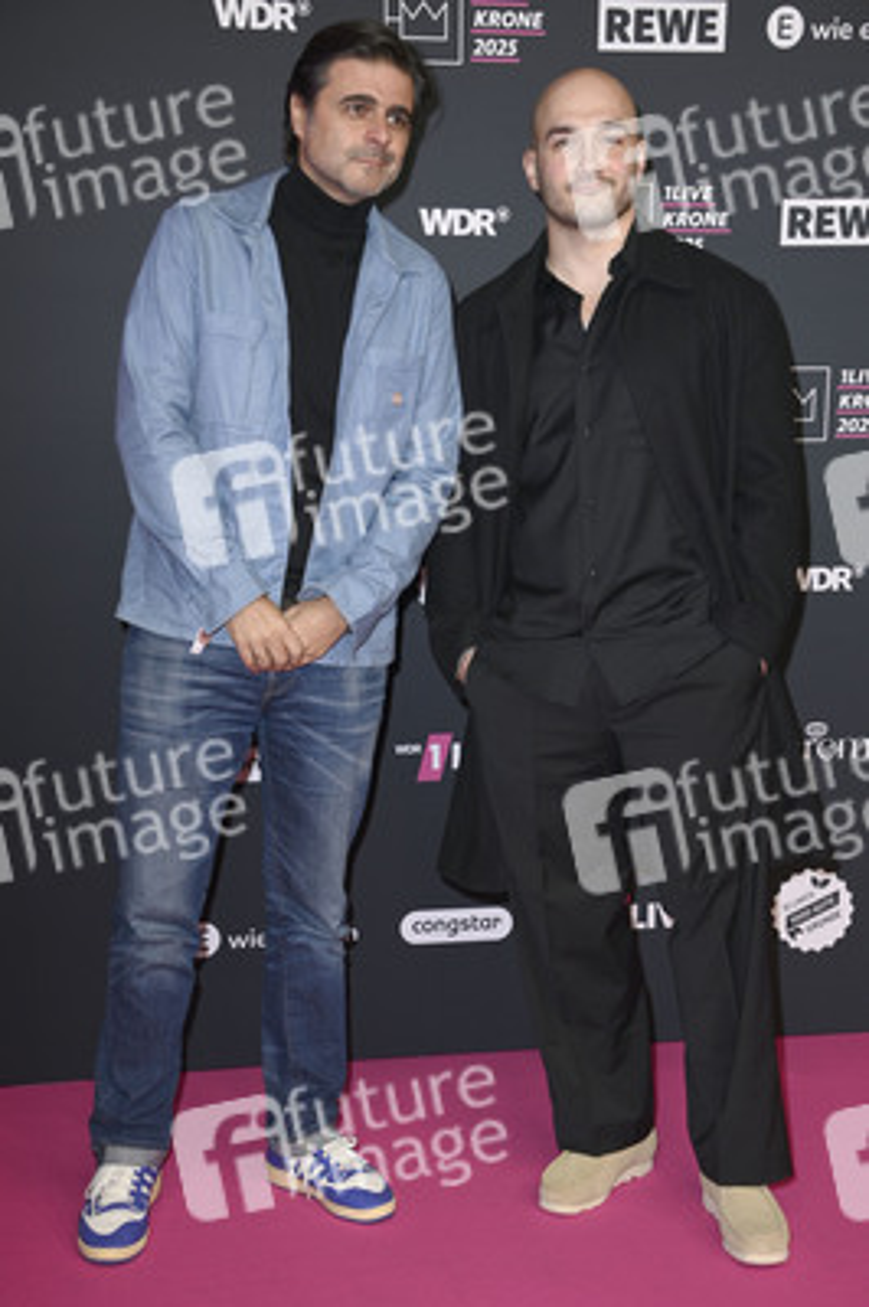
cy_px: 654
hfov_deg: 23.3
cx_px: 434
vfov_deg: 34.5
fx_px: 2104
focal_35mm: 58
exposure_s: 1/250
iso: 500
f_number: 5.6
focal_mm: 58
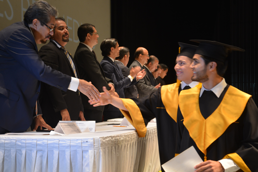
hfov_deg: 29.6
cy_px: 88
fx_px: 488
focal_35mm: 68
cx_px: 108
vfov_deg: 20.0
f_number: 4.2
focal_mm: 52
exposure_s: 1/40
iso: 800
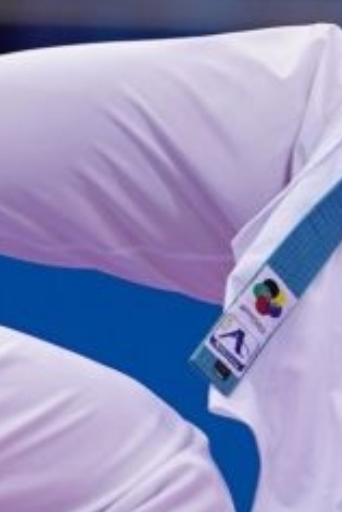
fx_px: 19706
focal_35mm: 1383
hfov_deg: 1.0
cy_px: 153
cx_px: 348
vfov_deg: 1.5
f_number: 2.8
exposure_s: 1/800
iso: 800
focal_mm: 182
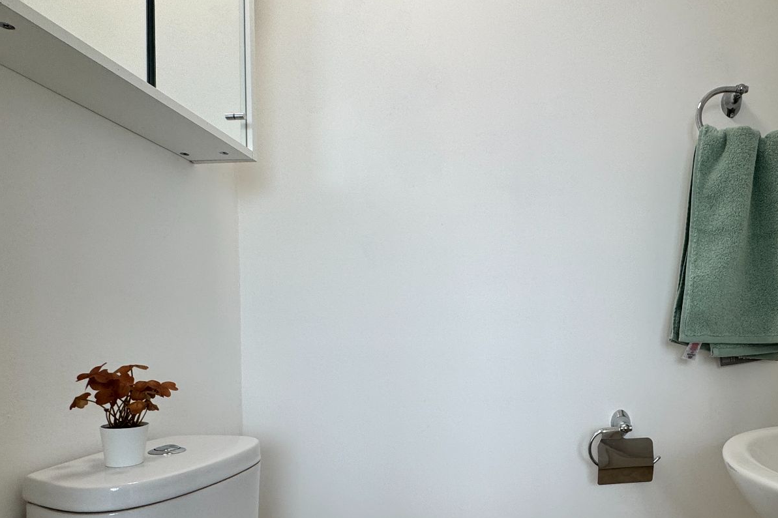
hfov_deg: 69.4
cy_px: 349
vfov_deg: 50.3
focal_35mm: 25
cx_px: 520
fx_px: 540
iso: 40
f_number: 2.2
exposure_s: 1/163
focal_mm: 2.22
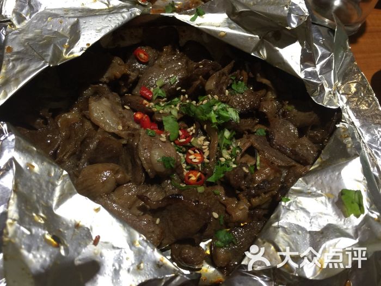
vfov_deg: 48.2
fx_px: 319
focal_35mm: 29
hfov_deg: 61.7
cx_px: 190
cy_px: 143
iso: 32
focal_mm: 4.15
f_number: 2.2
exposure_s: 1/15
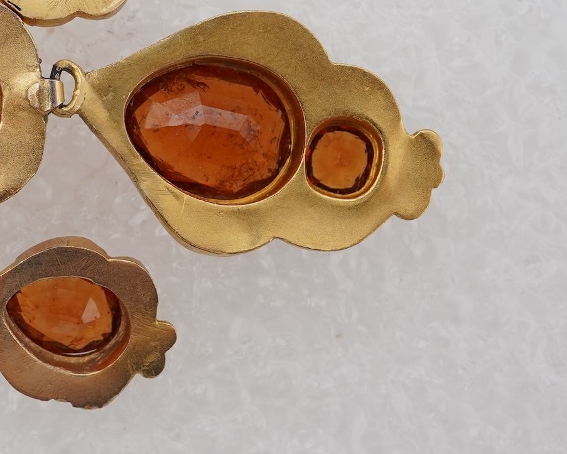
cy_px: 131
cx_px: 43
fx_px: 1544
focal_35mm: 92
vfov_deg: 16.7
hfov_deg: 20.3
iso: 320
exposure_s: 1/125
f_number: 18
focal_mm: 30
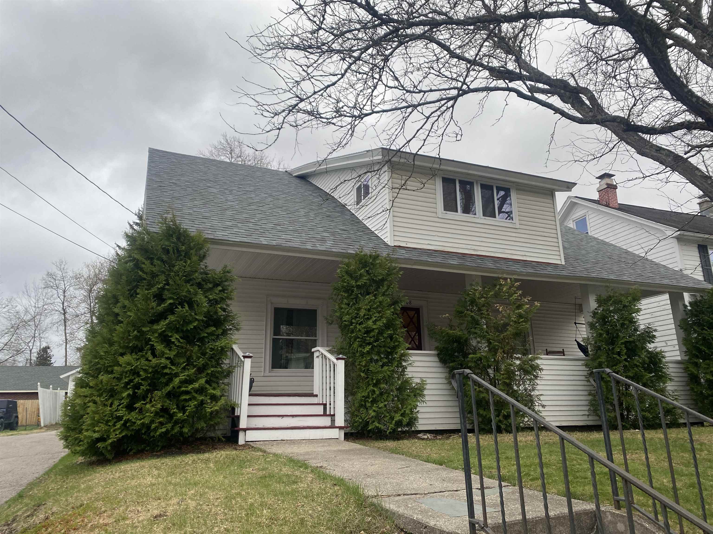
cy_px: 267
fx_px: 536
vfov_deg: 53.1
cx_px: 356
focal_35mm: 26
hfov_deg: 67.3
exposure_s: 1/122
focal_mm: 4.25
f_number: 1.8
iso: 50
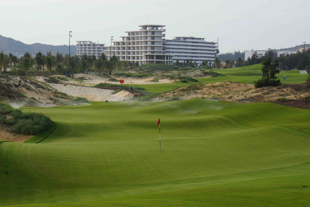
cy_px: 104
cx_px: 155
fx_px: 706
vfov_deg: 16.7
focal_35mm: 82
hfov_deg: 24.7
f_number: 8
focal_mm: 55
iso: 100
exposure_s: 1/125
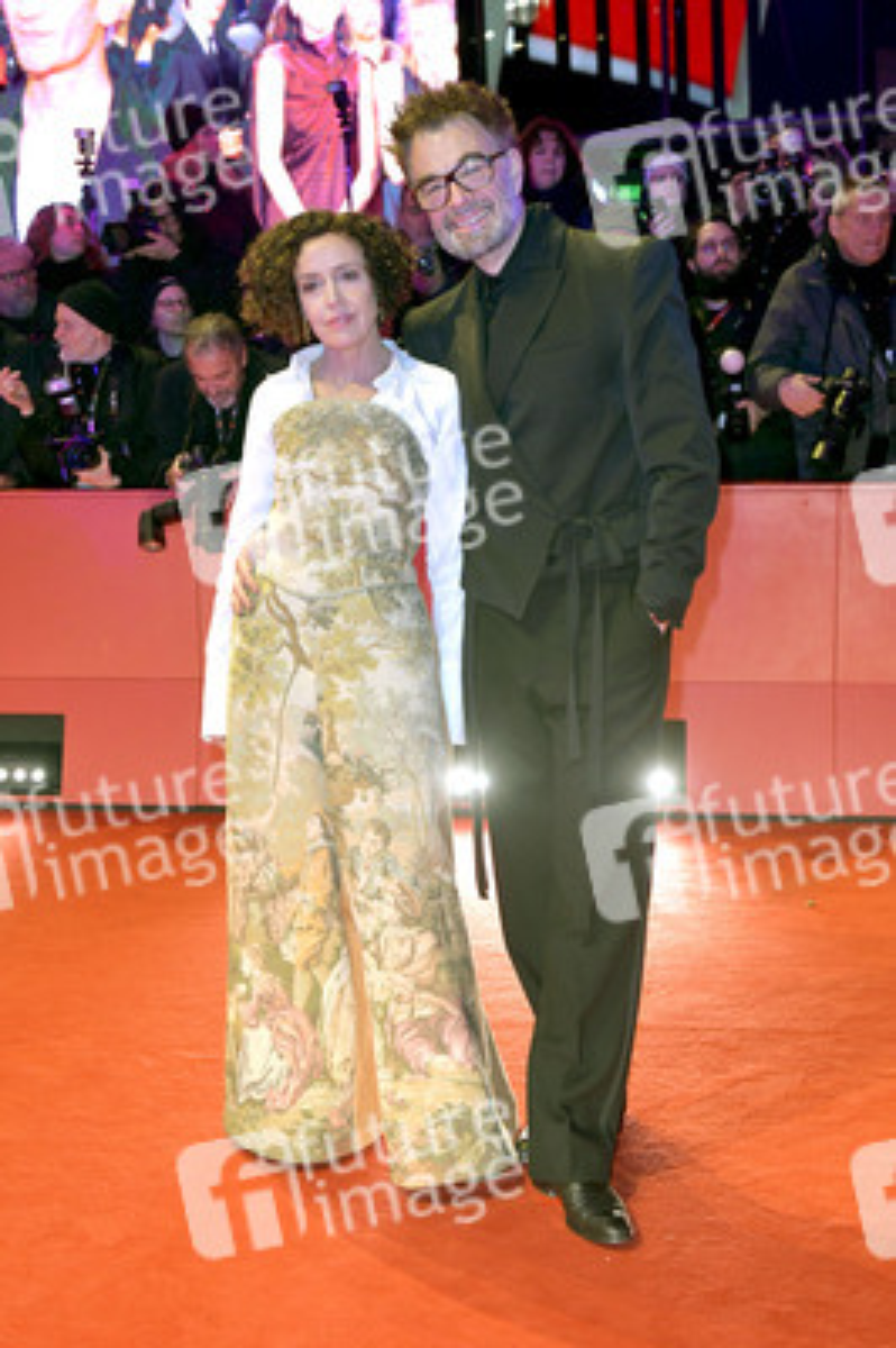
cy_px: 674
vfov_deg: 43.6
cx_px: 448
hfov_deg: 29.8
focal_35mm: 45
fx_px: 1683
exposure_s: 1/250
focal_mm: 45
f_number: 5.6
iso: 1600
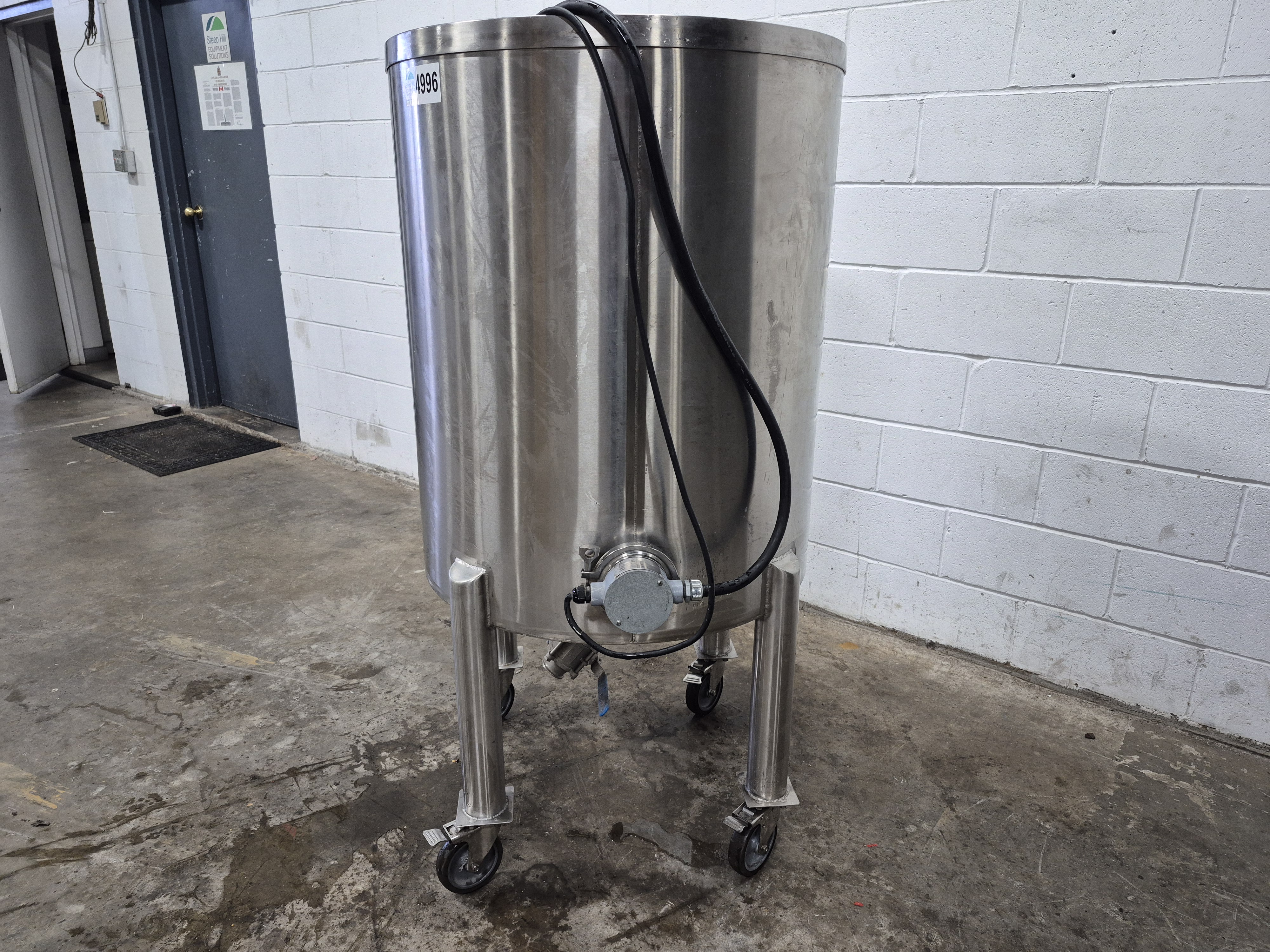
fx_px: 844
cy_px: 476
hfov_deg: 73.9
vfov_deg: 58.9
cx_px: 635
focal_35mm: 23
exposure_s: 1/120
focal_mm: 5.4
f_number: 1.8
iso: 320
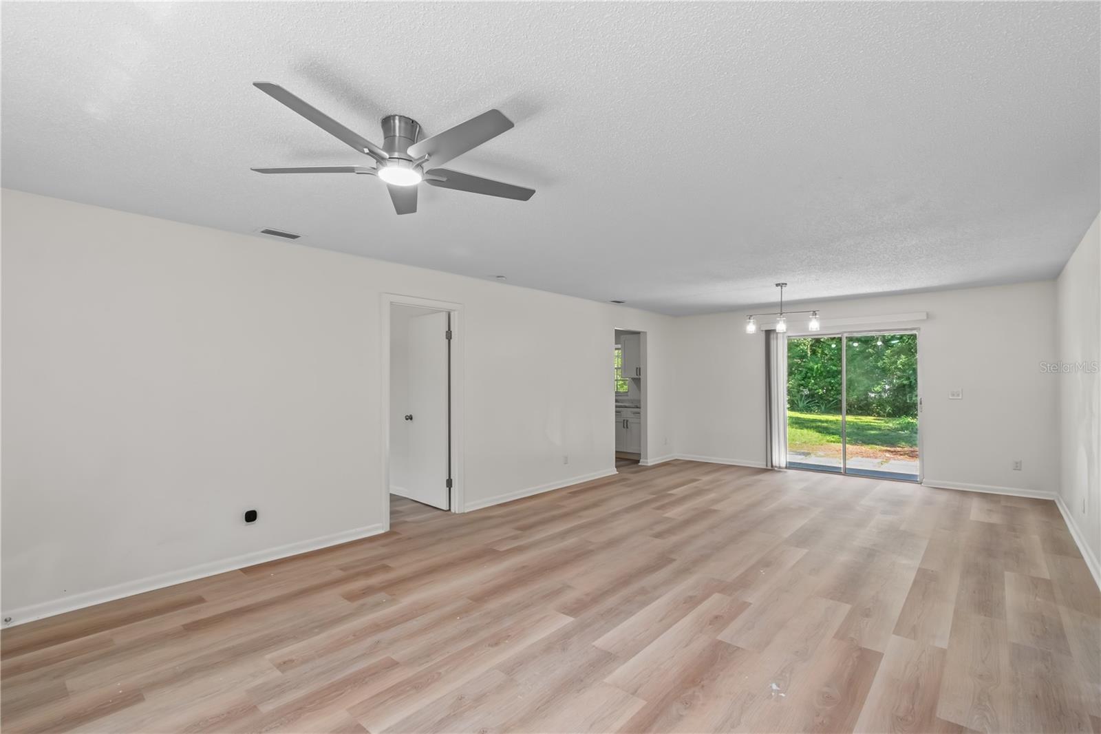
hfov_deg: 100.4
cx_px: 550
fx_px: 459
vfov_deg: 77.3
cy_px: 367
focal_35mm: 15
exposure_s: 1/13
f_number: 9
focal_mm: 10
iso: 250
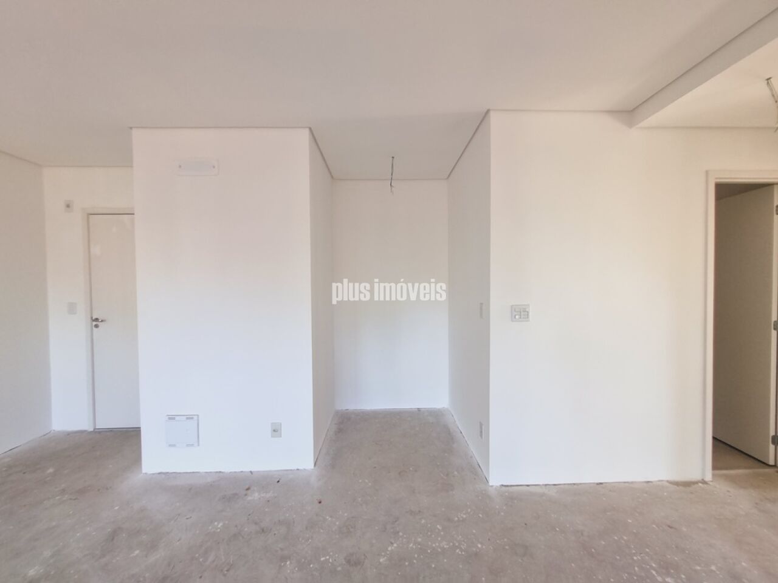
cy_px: 292
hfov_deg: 106.2
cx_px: 389
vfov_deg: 89.9
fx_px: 292
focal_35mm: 13
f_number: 2.2
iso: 80
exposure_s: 1/60
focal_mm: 1.74
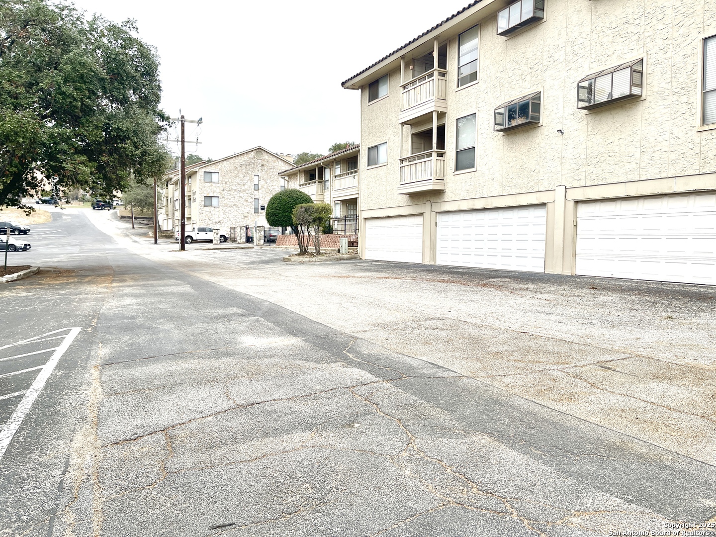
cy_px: 268
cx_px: 358
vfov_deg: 54.9
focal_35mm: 25
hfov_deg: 69.4
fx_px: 517
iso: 32
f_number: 1.6
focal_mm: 5.1
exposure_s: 1/745
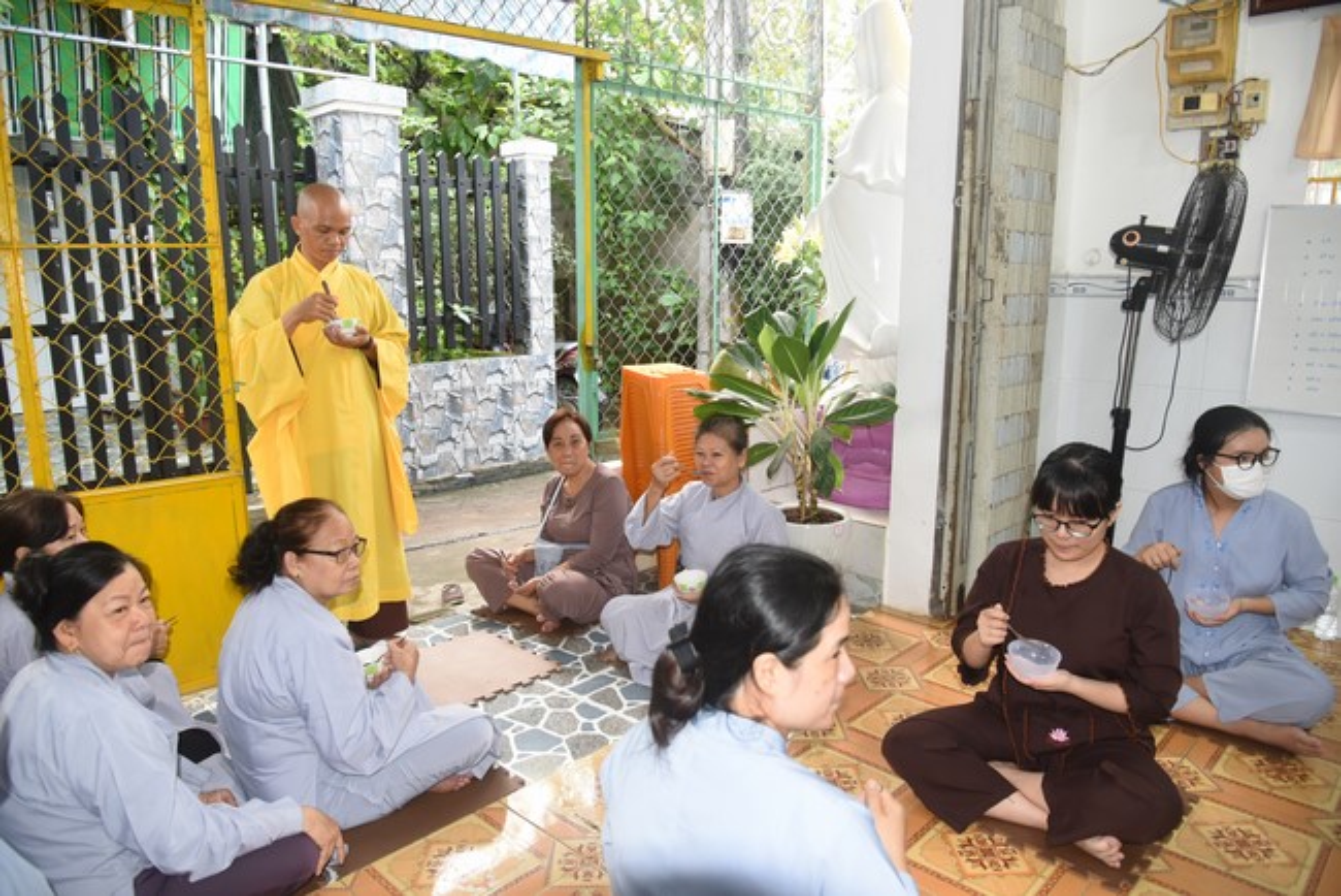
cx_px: 670
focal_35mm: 24
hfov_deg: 73.7
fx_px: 894
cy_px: 448
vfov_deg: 53.2
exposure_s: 1/200
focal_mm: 24
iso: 1250
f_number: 4
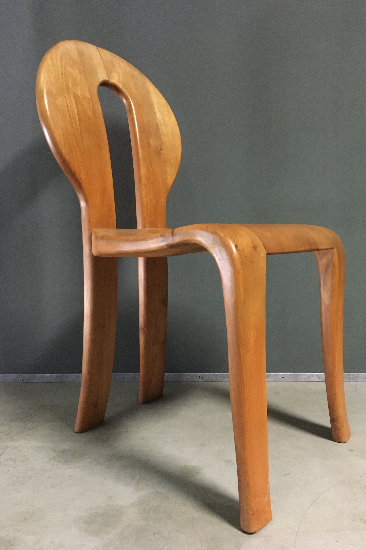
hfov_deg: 42.2
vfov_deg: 60.3
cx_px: 207
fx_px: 473
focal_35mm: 31
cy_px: 272
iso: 400
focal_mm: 4.15
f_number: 2.2
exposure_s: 1/17
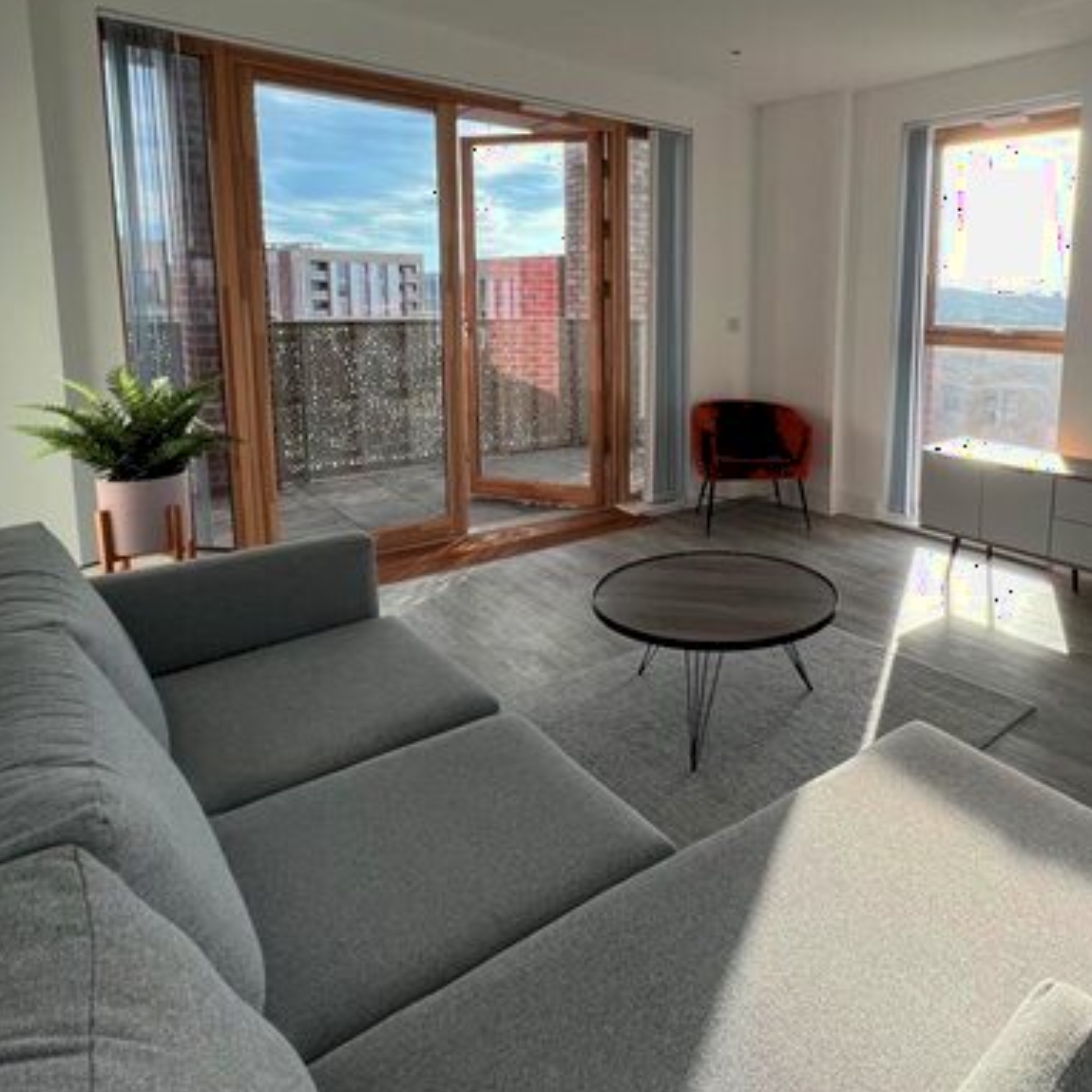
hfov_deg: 69.8
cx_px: 738
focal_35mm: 21
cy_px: 409
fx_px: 749
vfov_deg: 71.0
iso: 32
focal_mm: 1.57
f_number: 1.8
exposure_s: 1/327
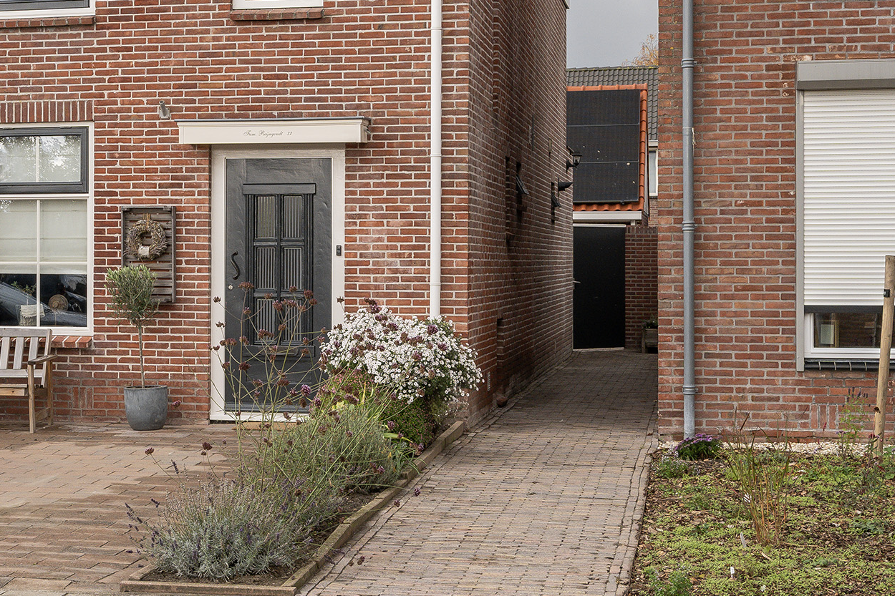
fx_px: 1790
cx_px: 168
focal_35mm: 72
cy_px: 119
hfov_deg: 27.5
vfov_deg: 18.7
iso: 400
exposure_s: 1/125
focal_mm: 30
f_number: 10
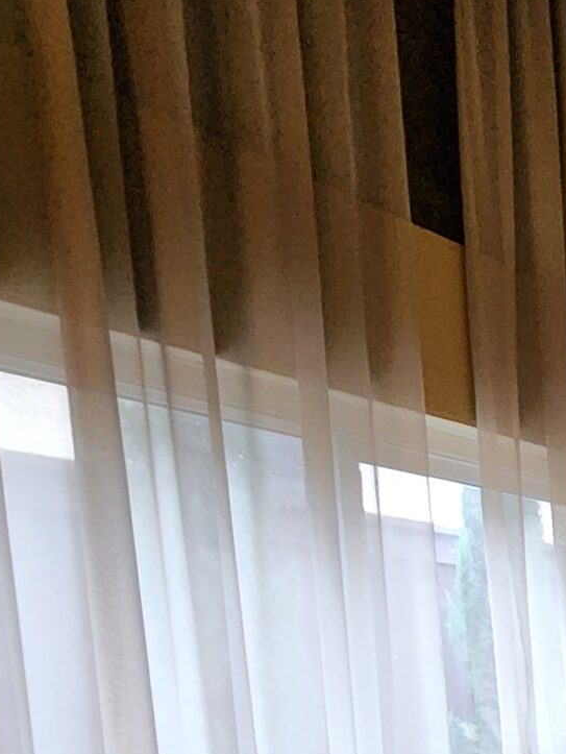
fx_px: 1002
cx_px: 892
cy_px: 878
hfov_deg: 23.6
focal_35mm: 46
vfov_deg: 34.2
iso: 640
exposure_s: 1/30
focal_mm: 2.2
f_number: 2.2
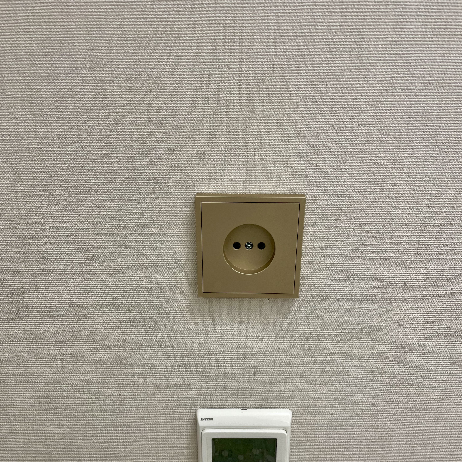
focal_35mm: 31
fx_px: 468
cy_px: 301
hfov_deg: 52.5
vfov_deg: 51.7
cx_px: 230
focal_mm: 4.2
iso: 40
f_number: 1.6
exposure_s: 1/100
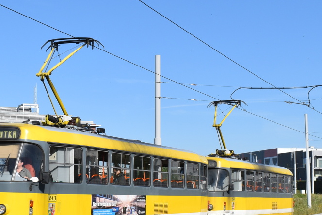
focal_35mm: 84
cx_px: 101
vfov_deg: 16.2
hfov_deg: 24.0
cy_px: 146
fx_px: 753
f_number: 10
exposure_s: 1/400
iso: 200
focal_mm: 25
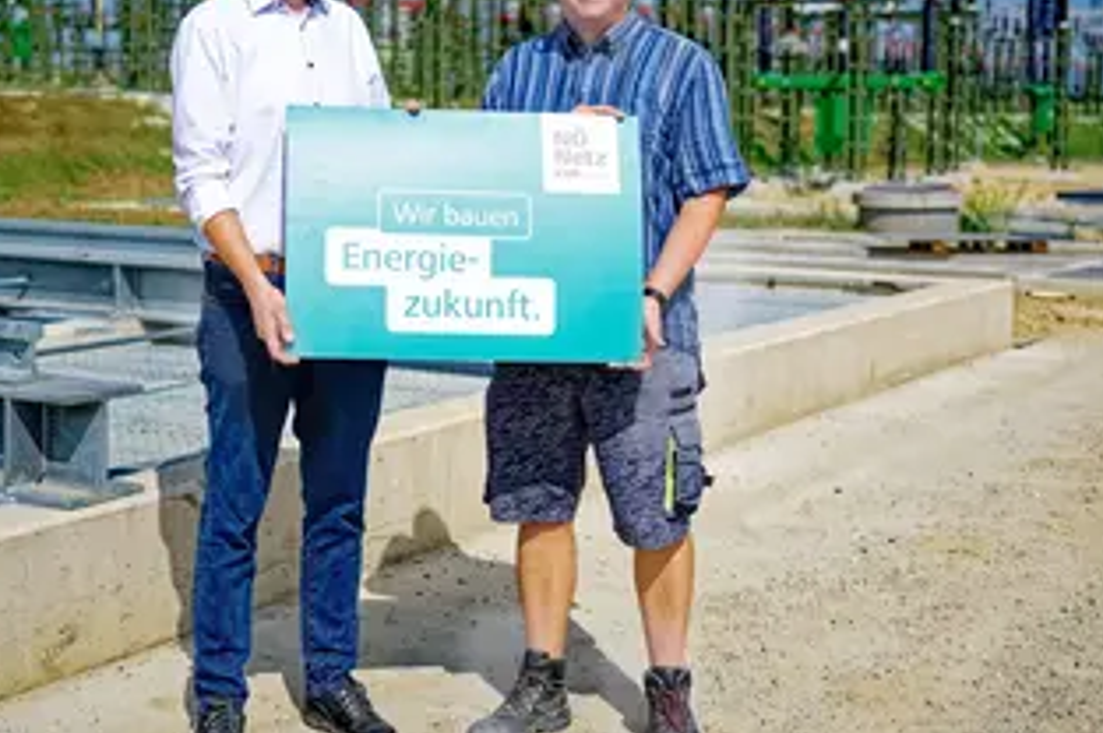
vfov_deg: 24.1
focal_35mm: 56
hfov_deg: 35.7
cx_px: 546
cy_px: 263
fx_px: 1714
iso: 100
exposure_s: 1/8000
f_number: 2
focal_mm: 35
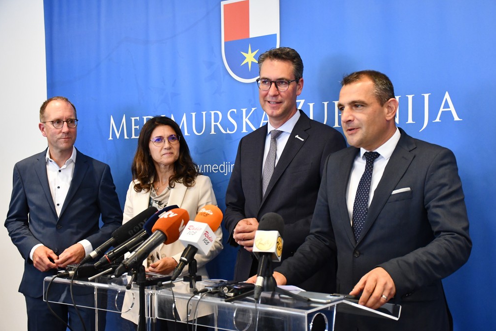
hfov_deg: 38.2
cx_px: 252
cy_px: 168
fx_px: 717
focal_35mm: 52
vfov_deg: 26.0
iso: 3200
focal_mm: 34
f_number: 4.2
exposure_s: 1/125
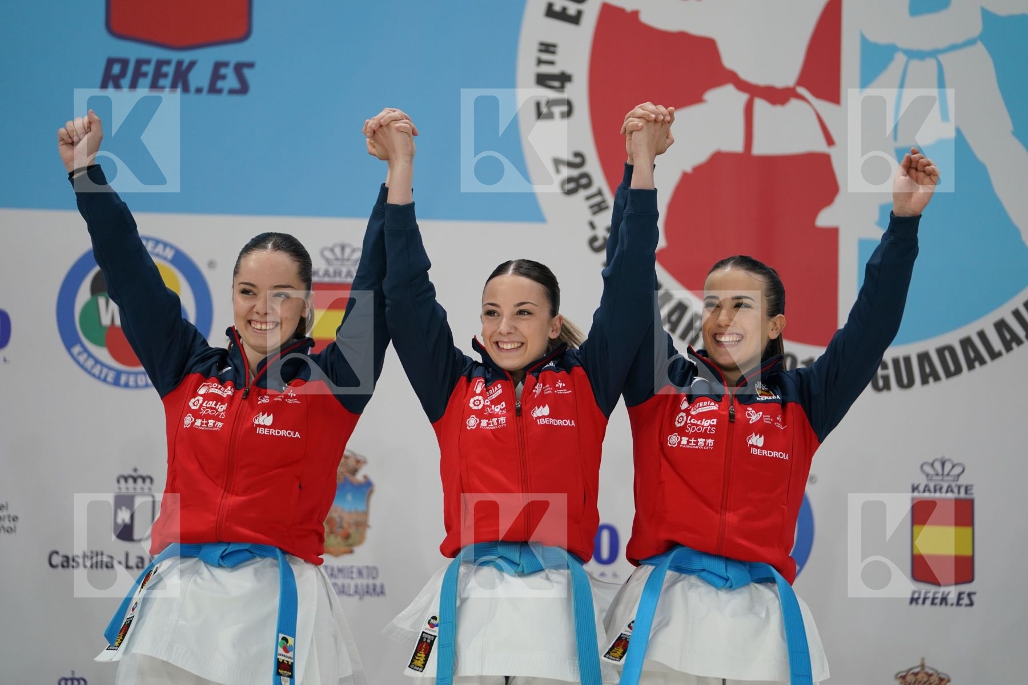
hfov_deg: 14.4
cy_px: 342
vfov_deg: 9.7
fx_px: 4055
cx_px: 514
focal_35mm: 142
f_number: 2.8
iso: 800
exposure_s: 1/250
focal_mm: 142
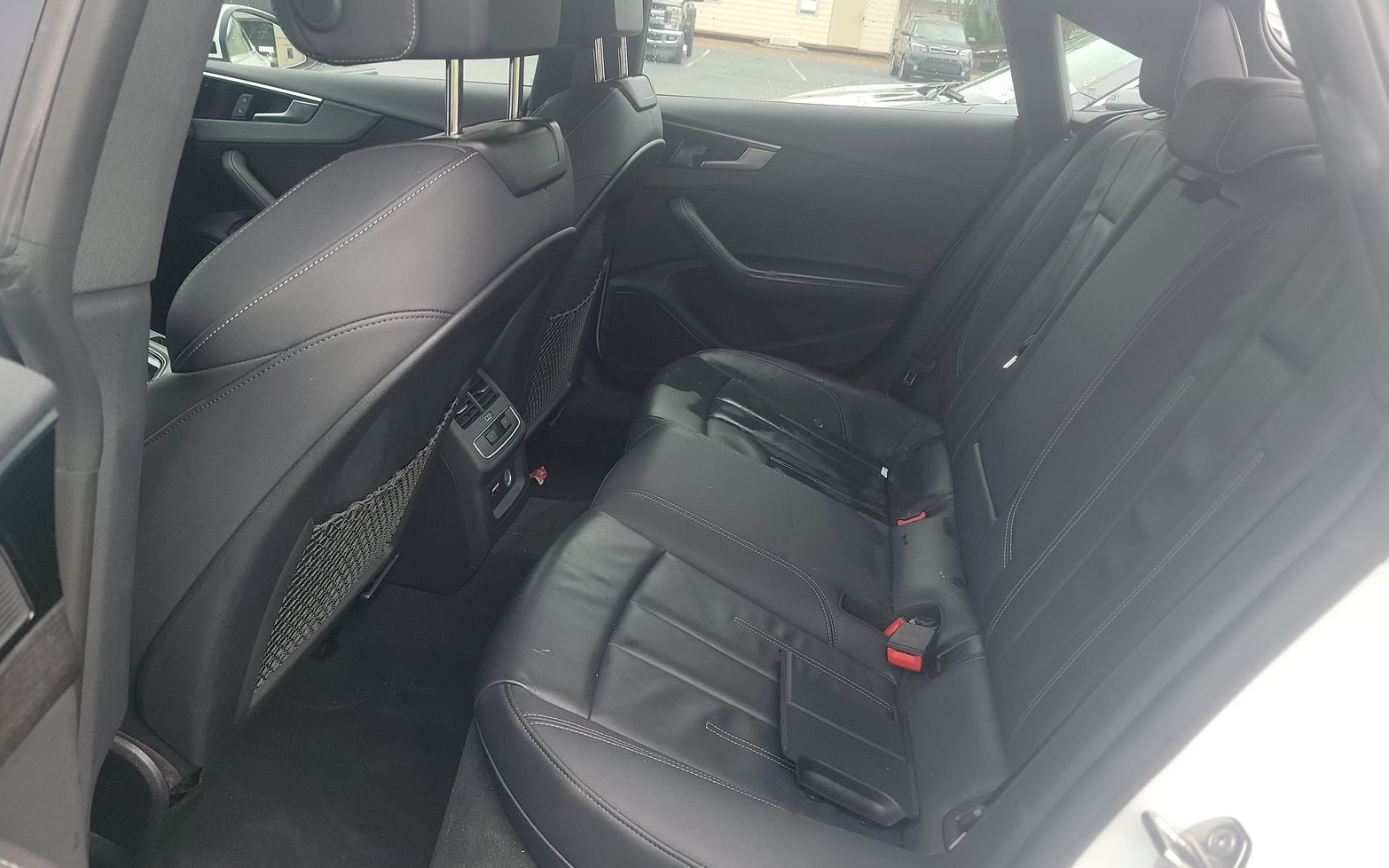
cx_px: 687
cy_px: 462
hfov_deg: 70.4
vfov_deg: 47.5
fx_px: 984
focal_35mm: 26
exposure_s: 1/119
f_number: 1.8
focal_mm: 6.7
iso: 66
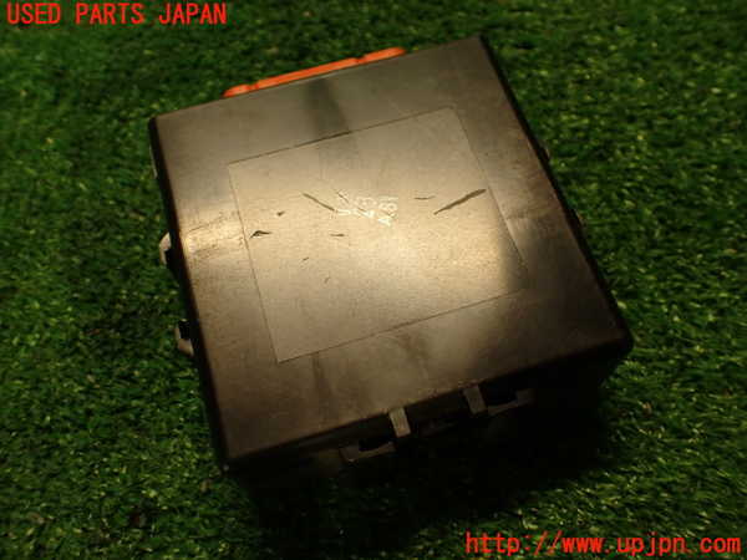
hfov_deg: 56.8
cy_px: 280
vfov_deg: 44.2
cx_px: 374
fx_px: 691
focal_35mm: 32
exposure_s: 1/50
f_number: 2.4
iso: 200
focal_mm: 5.79
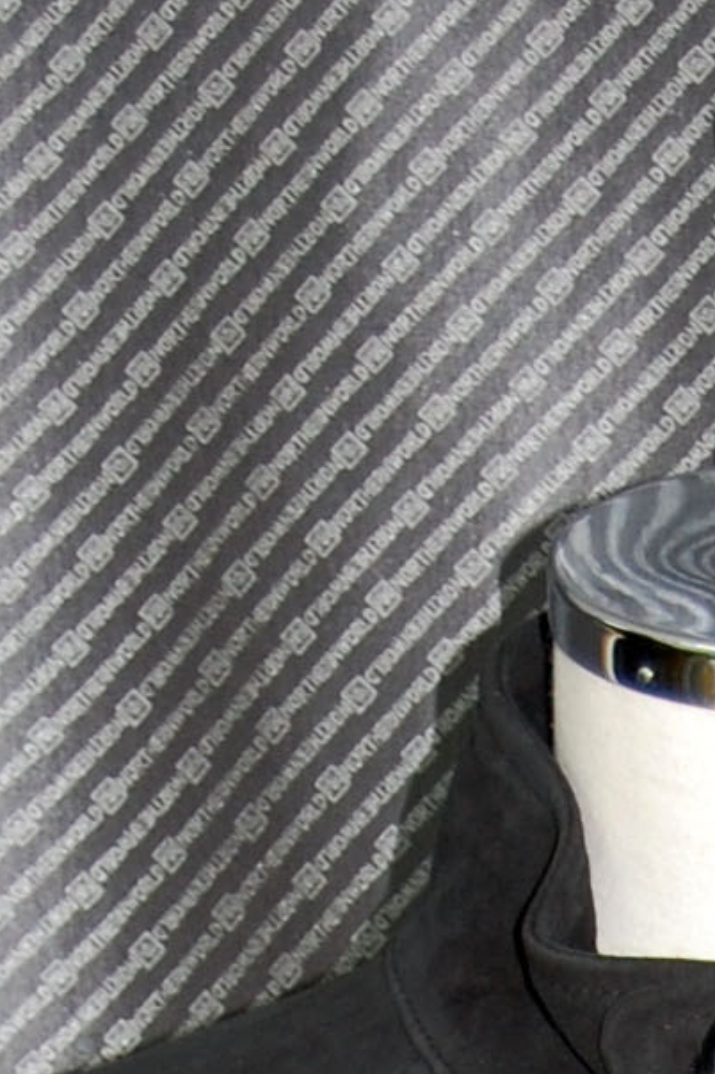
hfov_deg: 5.2
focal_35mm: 261
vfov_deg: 7.5
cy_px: 2315
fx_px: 7799
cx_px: 818
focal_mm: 35
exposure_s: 1/60
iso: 400
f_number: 4.8
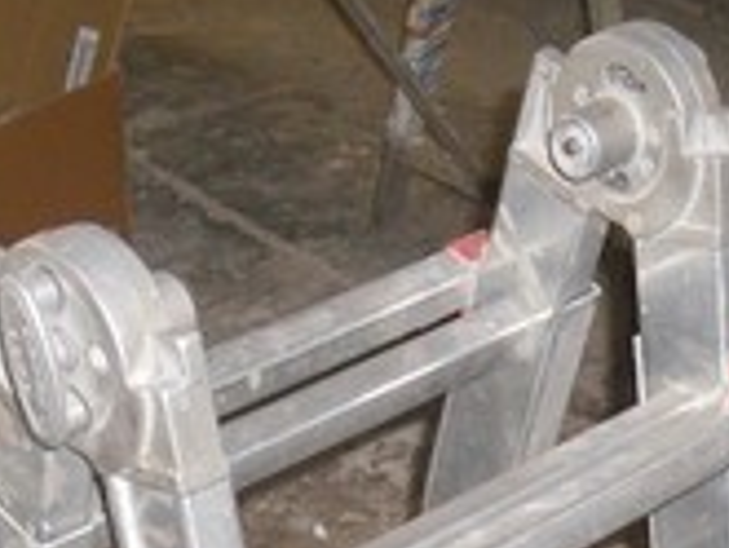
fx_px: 2065
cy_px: 946
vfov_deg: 13.7
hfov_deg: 20.0
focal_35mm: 98
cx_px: 402
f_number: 3.2
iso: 250
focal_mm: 4.9
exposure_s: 1/25
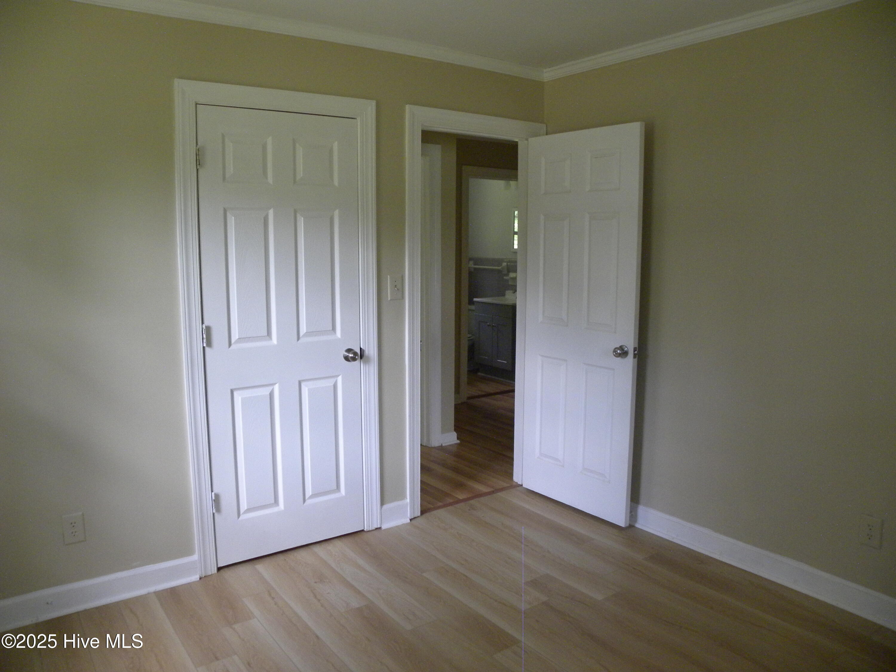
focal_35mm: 26
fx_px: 673
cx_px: 448
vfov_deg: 53.1
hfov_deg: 67.3
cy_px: 336
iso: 337
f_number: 2.8
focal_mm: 4.6
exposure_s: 1/76
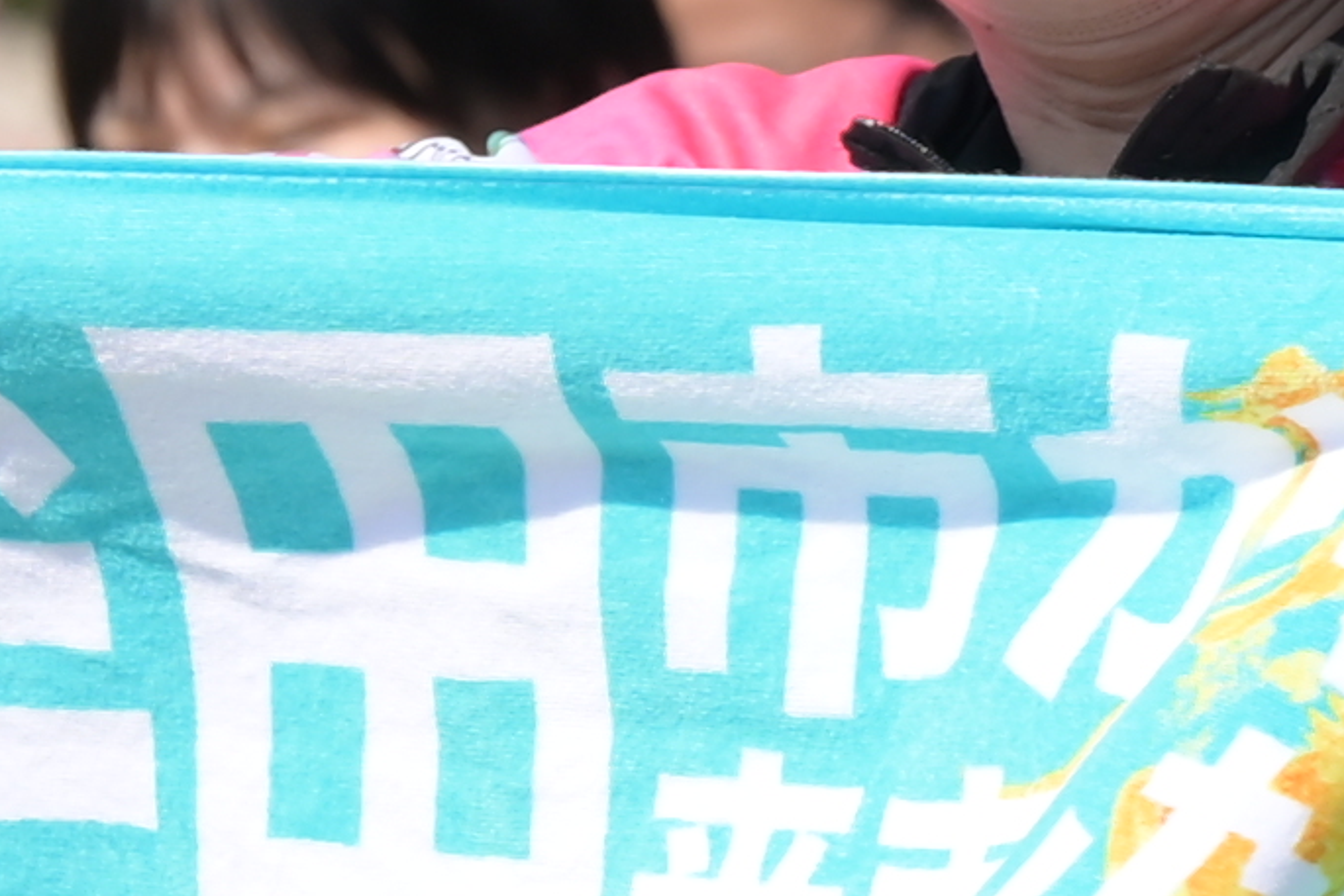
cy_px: 135
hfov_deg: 2.5
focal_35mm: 826
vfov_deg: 1.7
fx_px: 30842
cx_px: 1093
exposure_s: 1/1000
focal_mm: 70
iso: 64
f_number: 3.2
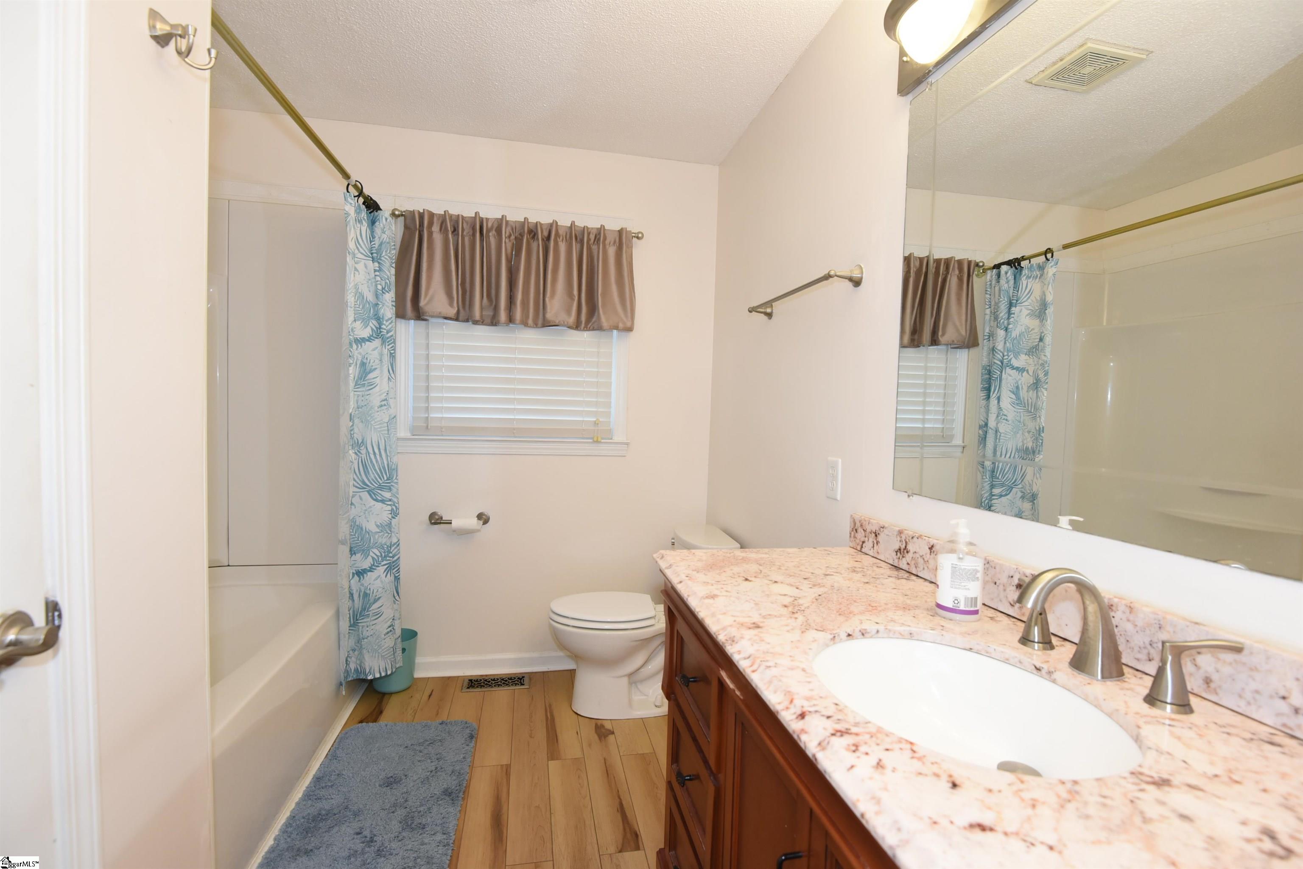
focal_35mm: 16
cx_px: 652
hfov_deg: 96.7
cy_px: 434
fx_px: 579
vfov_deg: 73.8
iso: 1250
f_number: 6.3
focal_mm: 16
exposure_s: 1/100
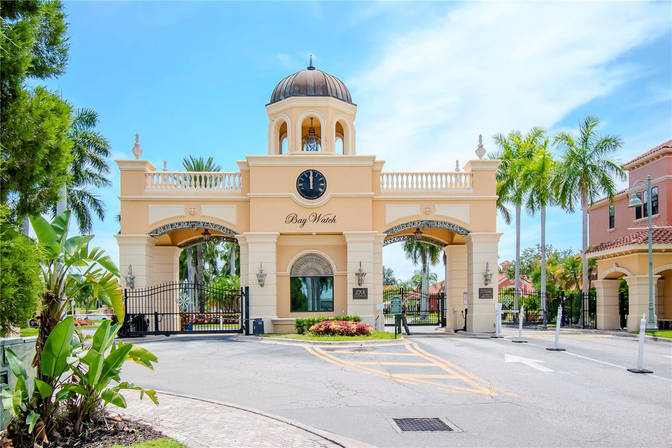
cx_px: 336
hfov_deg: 61.9
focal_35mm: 30
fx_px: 560
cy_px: 224
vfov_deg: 43.6
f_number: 5.6
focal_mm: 20
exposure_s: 1/1600
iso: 800
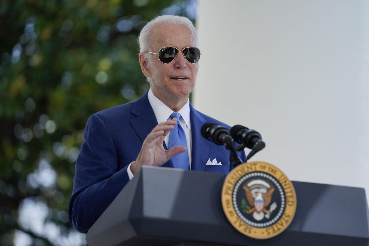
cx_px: 184
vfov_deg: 8.2
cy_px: 123
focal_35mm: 168
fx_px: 1722
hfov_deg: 12.2
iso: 200
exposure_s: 1/2500
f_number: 3.2
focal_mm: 168
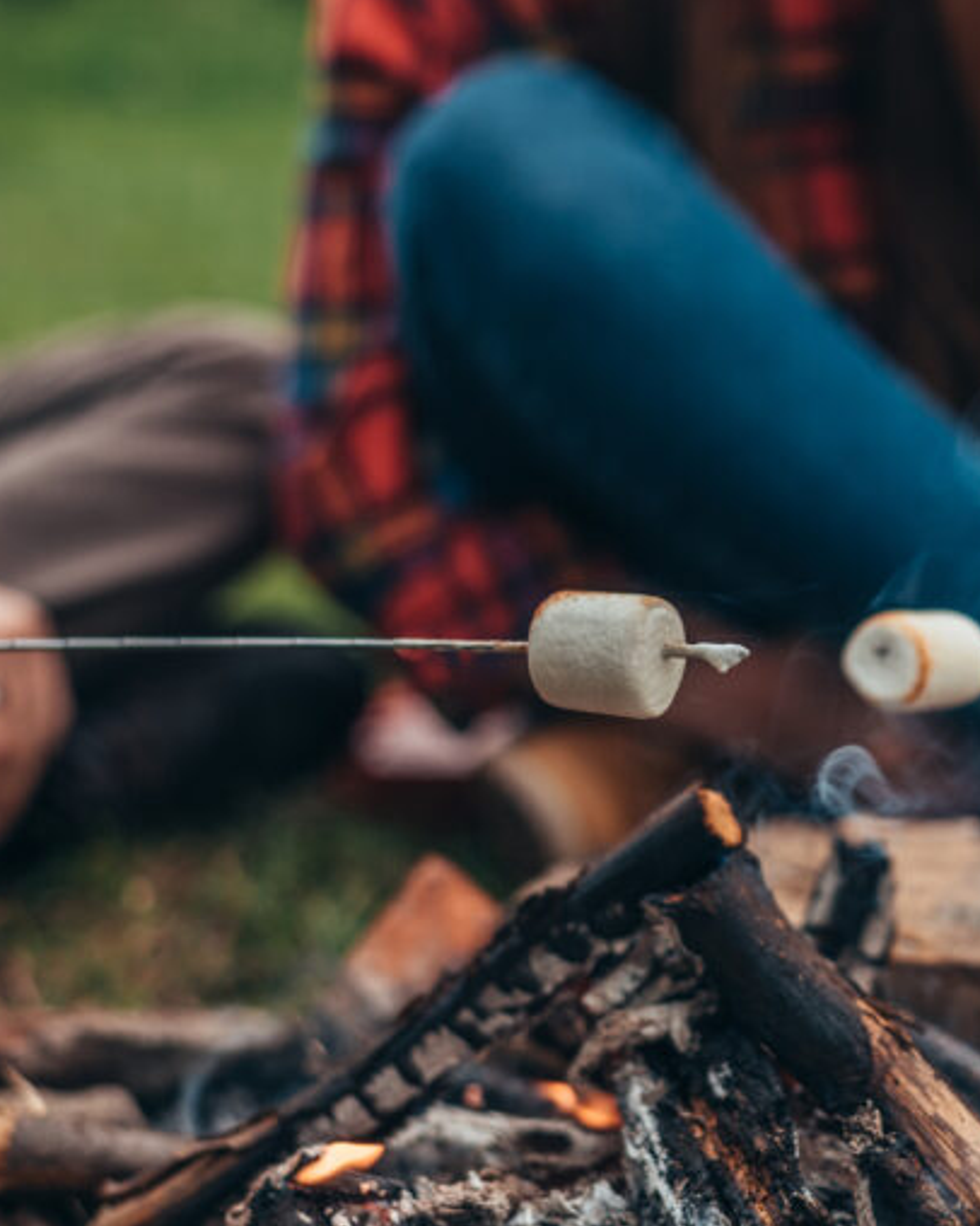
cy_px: 611
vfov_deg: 26.8
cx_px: 876
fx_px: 2576
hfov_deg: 21.1
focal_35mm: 71
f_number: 3.2
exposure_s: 1/320
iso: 100
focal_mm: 50
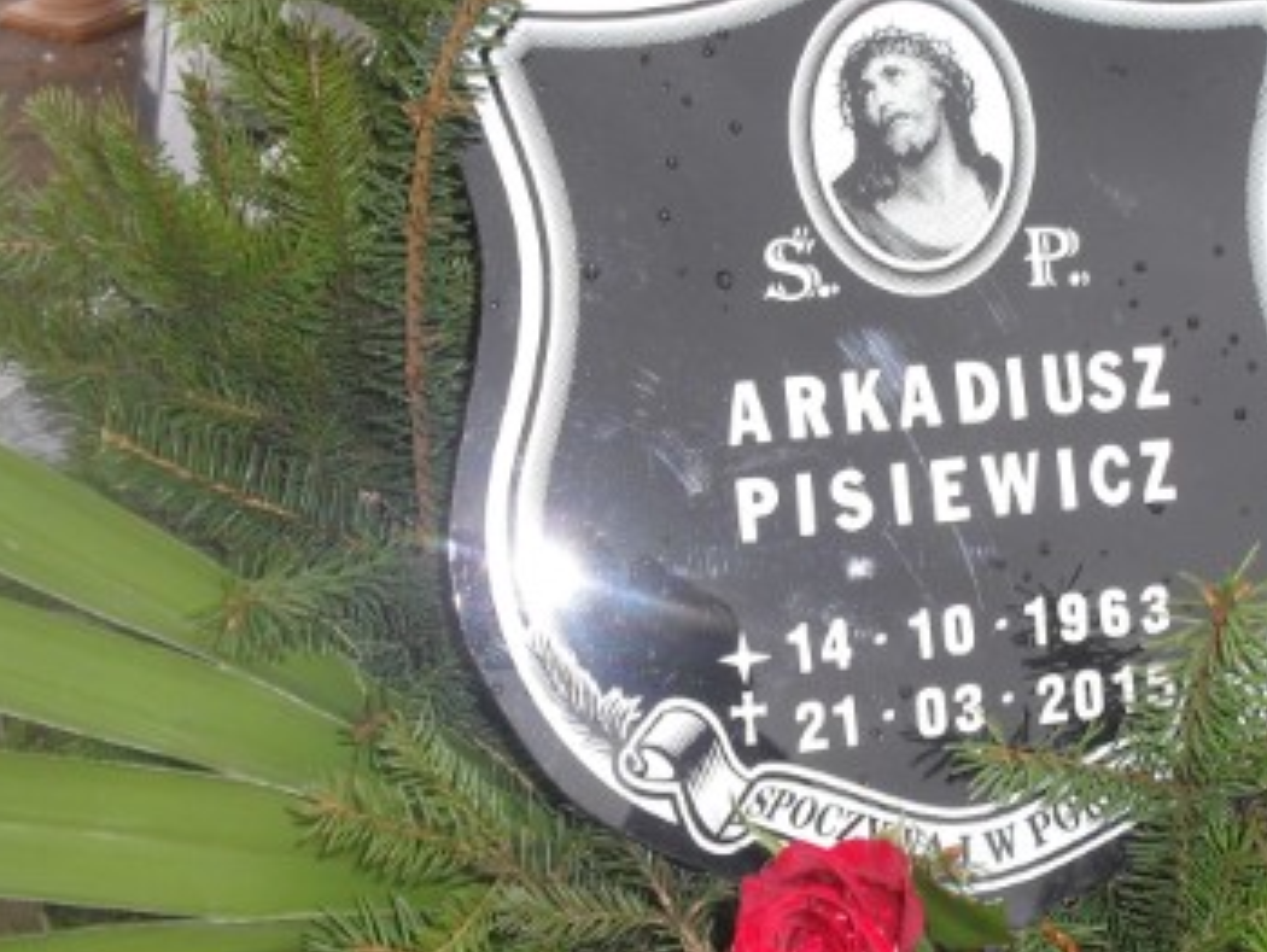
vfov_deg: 22.8
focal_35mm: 64
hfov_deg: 29.7
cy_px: 666
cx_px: 974
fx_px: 2344
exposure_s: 1/125
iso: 100
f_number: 3.2
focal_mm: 6.3
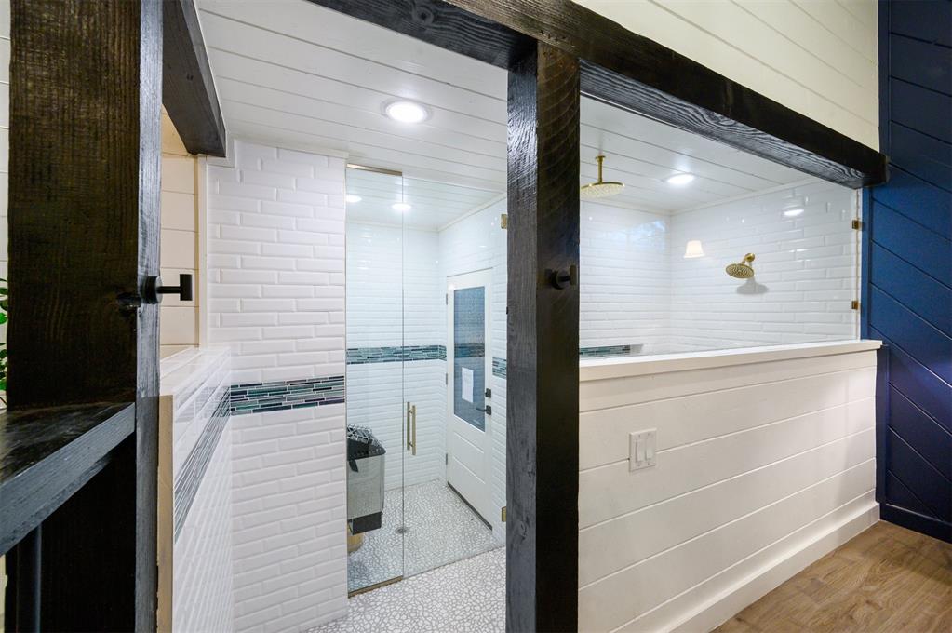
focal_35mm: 14
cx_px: 476
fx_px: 370
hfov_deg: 104.3
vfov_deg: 81.1
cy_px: 316
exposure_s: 1/13
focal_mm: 14
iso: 200
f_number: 10
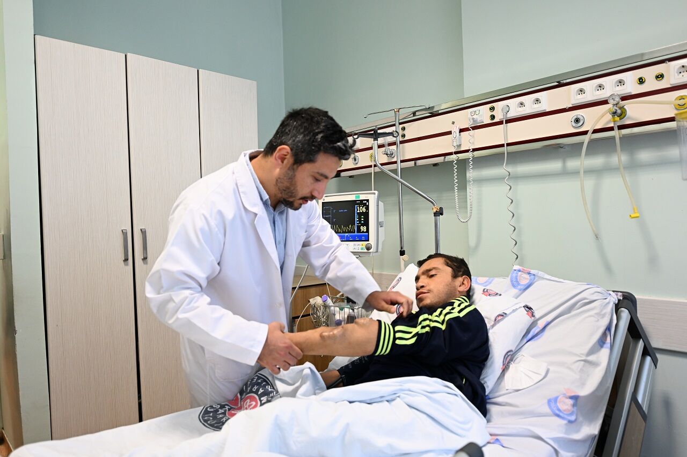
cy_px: 228
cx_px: 344
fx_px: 458
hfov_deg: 73.8
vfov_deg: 53.1
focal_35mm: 24
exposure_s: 1/125
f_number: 2.8
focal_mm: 24
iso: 1250
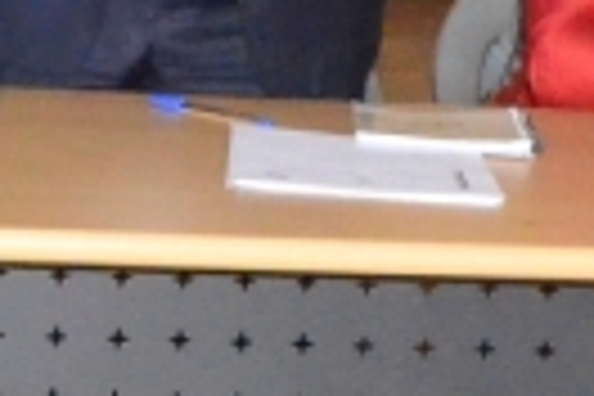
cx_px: -392
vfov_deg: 5.5
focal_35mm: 244
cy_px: -513
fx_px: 4024
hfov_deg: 8.2
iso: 6400
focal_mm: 21
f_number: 13
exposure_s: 1/250
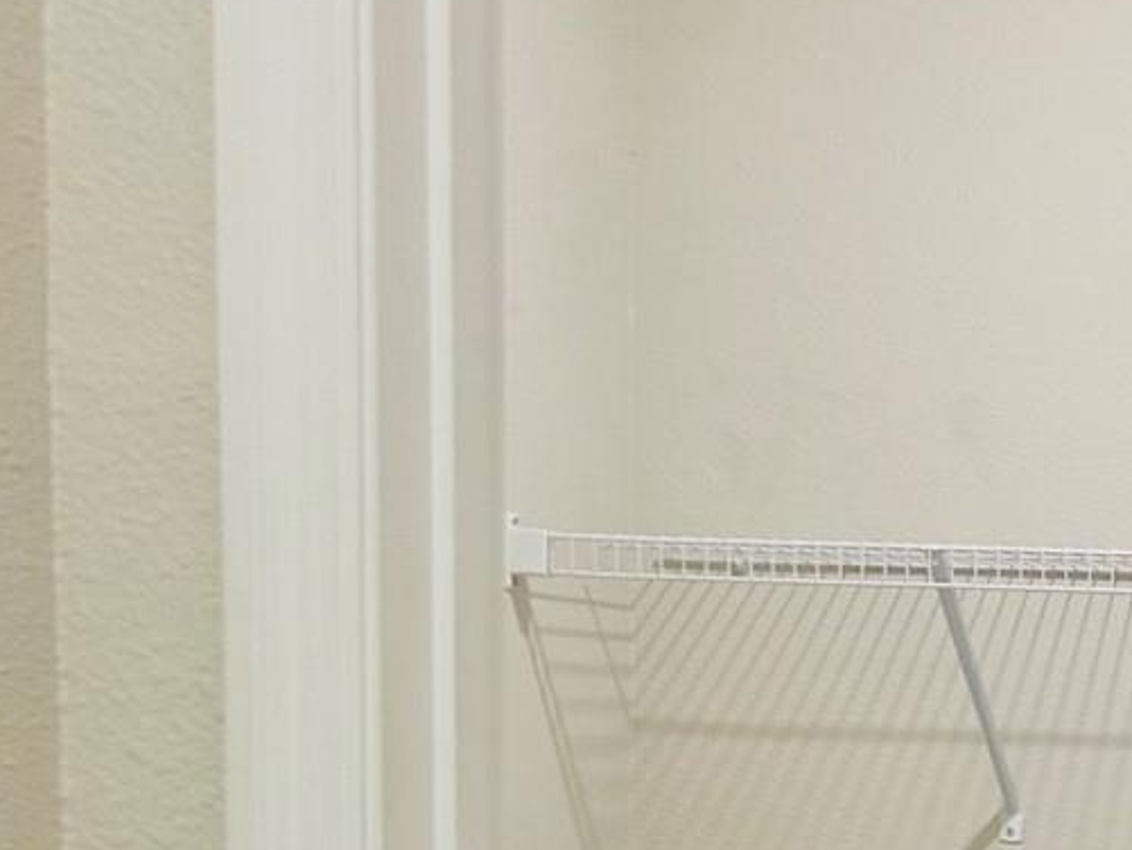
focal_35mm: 83
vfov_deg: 16.9
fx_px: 2715
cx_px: 1568
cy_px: 1072
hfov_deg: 20.9
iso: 80
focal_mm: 5.7
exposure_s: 1/60
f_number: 1.5
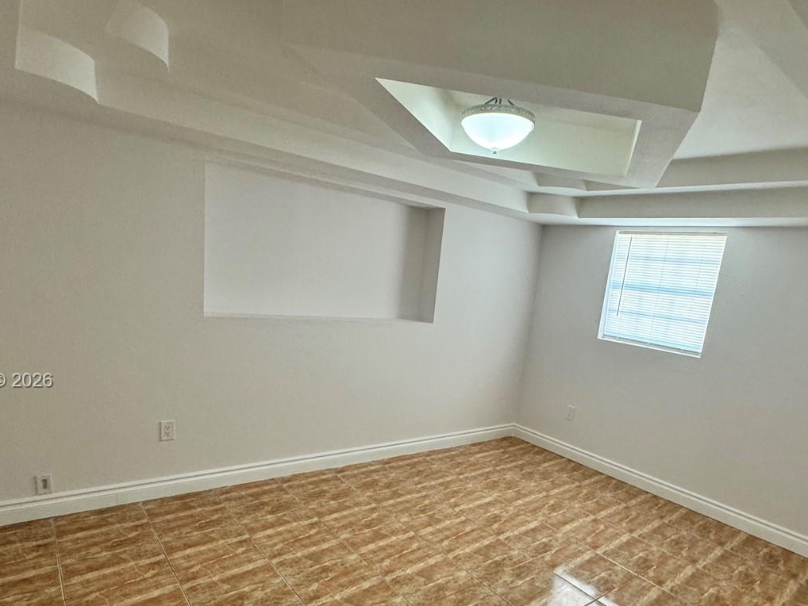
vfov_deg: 60.2
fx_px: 514
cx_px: 441
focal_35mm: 22
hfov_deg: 76.2
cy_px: 382
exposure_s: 1/120
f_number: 2.2
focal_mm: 2.22
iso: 250
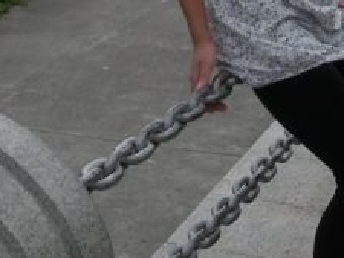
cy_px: -106
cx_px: 258
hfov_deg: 18.3
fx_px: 1064
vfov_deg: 13.2
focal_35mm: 107
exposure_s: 1/1048
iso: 64
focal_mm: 6.3
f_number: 3.5
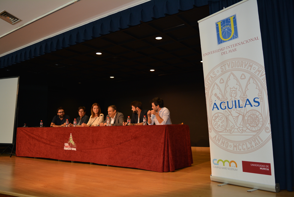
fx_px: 257
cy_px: 98
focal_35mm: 32
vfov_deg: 41.8
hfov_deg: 59.5
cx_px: 147
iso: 500
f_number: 3.8
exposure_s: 1/60
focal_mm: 21
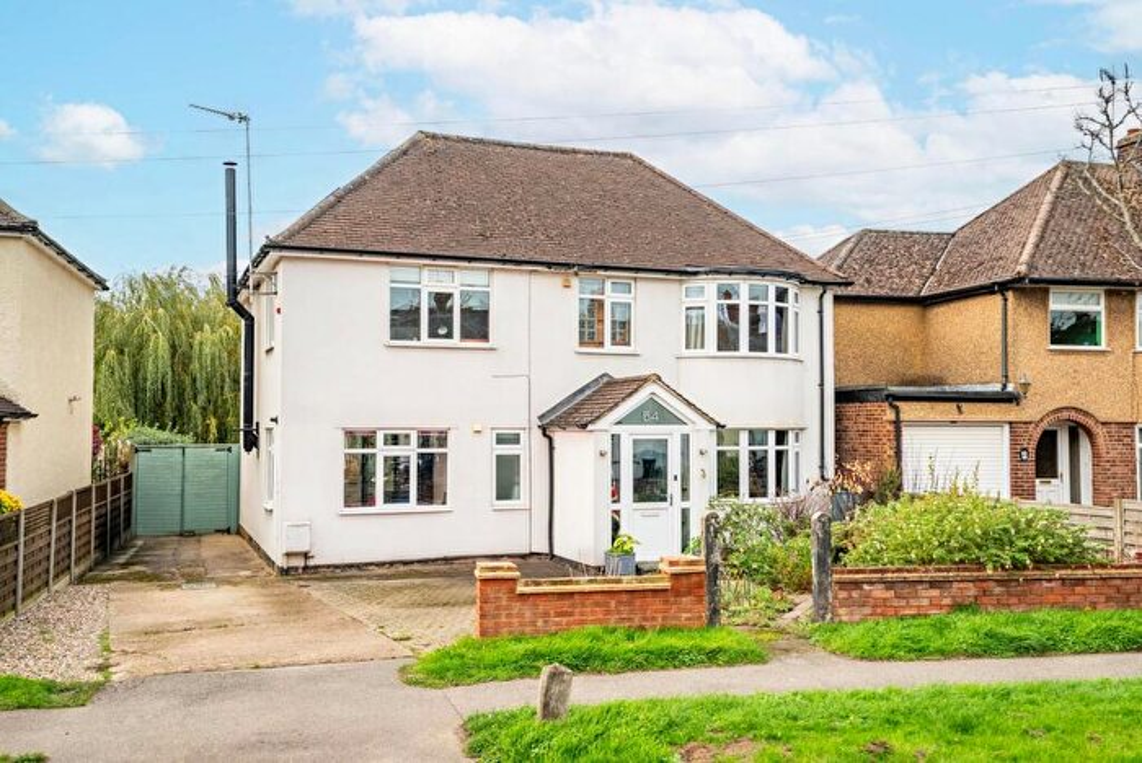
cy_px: 382
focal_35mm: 35
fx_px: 1111
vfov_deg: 37.9
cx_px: 571
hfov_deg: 54.4
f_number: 4
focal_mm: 35
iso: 100
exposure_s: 1/160
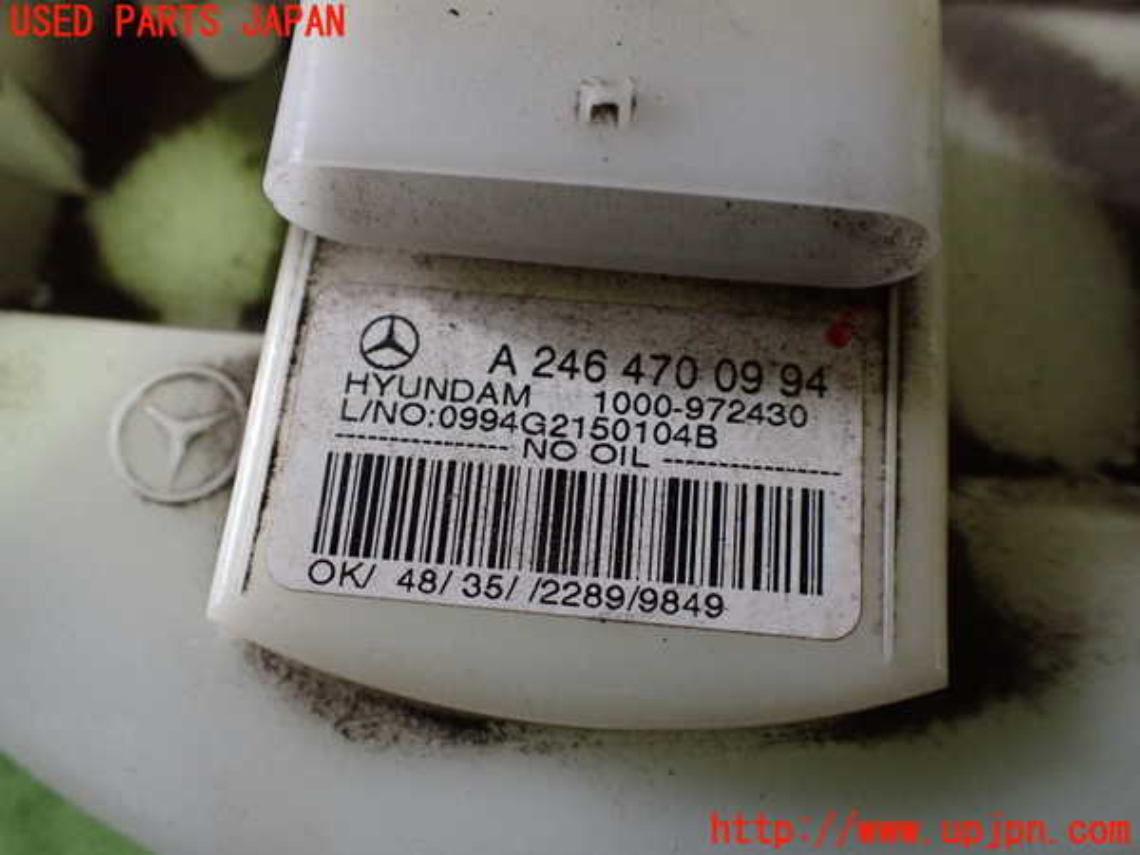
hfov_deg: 60.0
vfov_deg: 46.8
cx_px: 570
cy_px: 428
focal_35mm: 30
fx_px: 988
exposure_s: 1/125
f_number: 2.3
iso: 800
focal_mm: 5.4
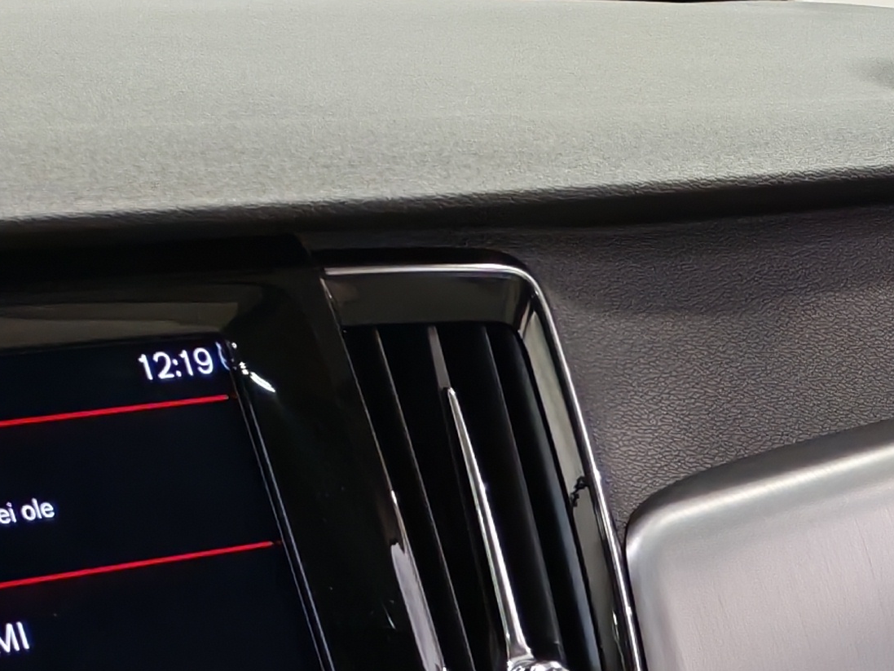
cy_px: 1221
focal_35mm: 112
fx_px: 2893
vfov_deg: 12.1
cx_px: 1123
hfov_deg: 16.7
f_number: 1.9
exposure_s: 1/50
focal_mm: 6.12
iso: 1137
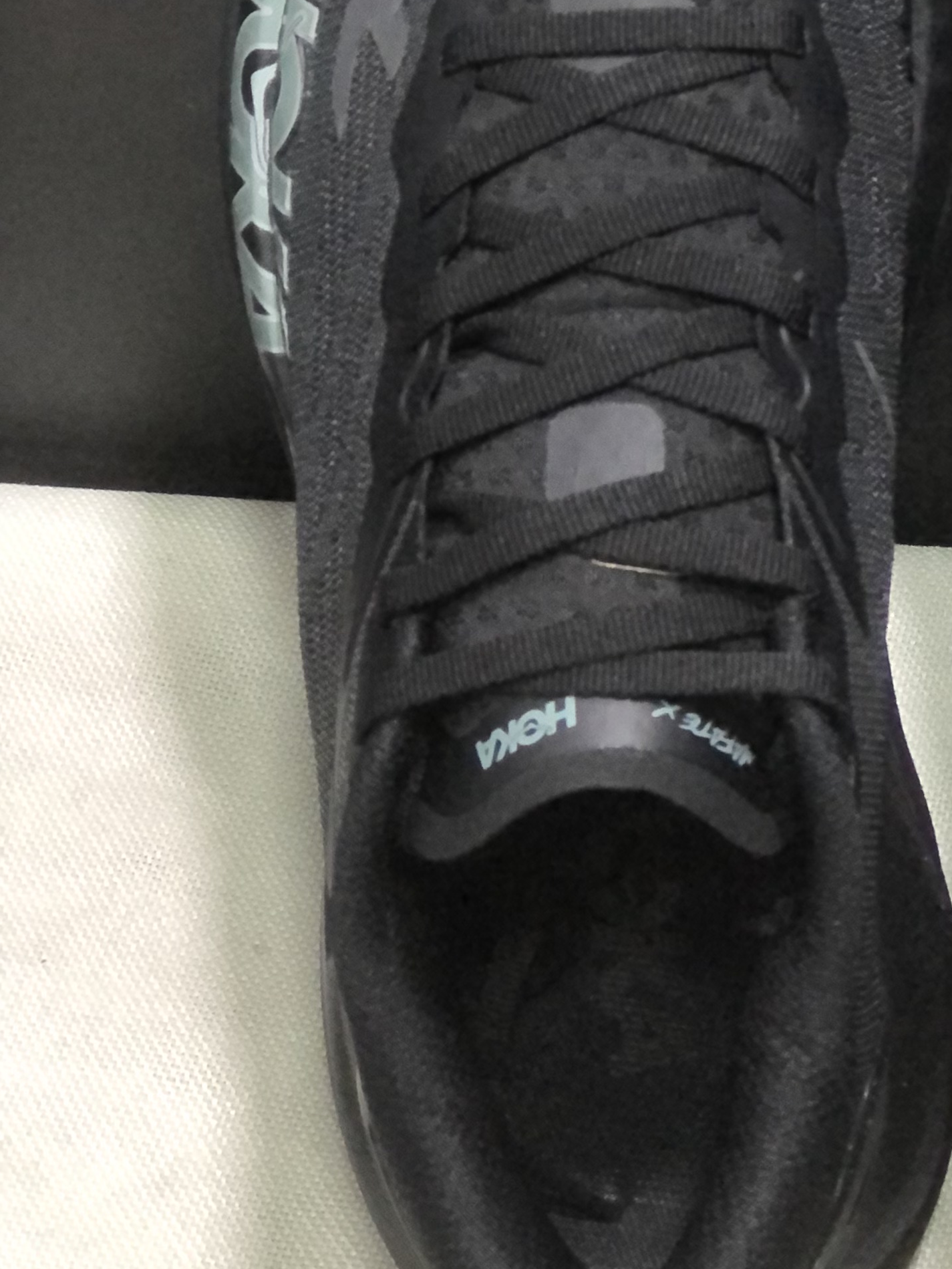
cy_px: 399
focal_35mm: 121
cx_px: 1008
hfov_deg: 12.1
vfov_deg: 16.2
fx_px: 4435
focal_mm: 6.6
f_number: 2.8
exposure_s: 1/30
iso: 400
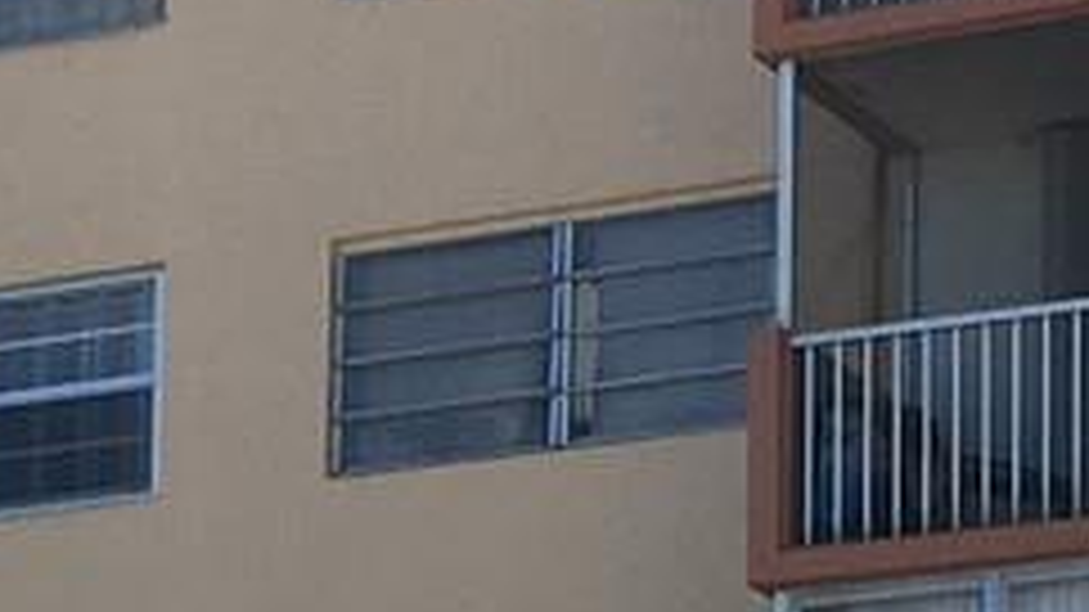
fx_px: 6034
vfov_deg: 5.5
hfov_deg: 10.3
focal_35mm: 209
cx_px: 315
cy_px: 1624
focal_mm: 4.15
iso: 25
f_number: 2.2
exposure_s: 1/1672
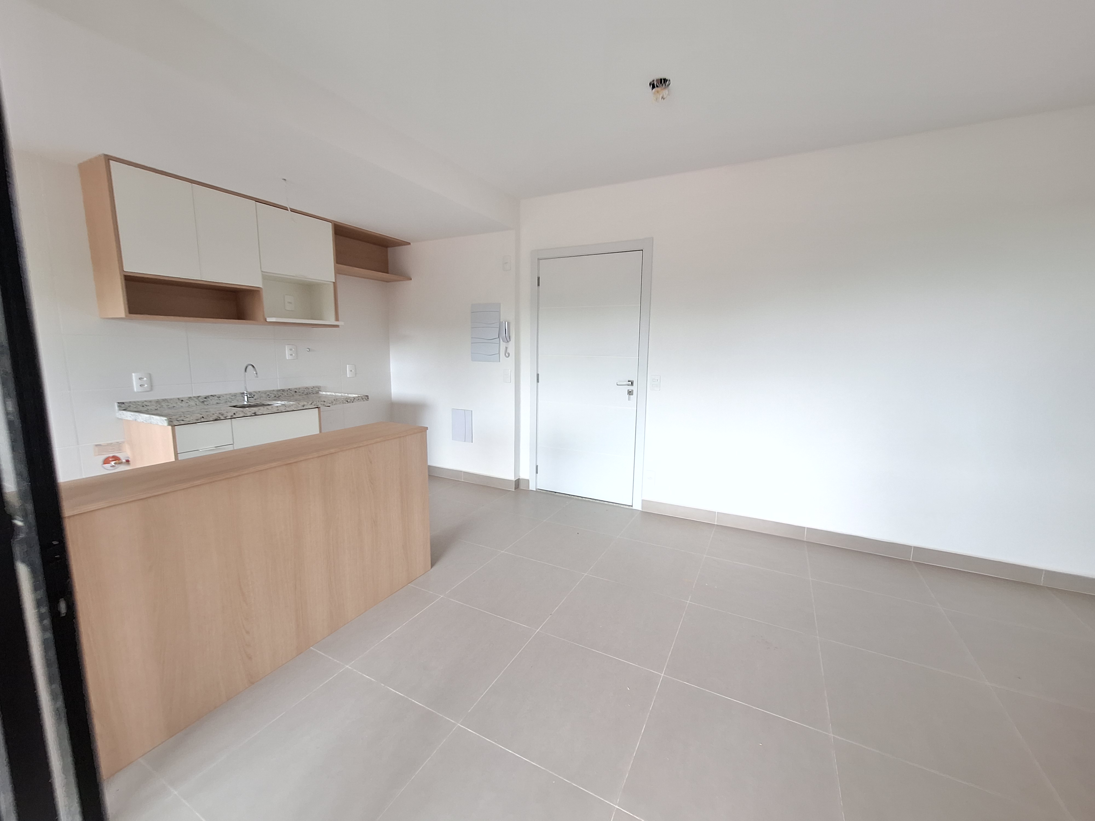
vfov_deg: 89.9
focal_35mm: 13
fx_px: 411
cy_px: 410
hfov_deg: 106.2
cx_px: 548
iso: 80
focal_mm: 1.74
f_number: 2.2
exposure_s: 1/40
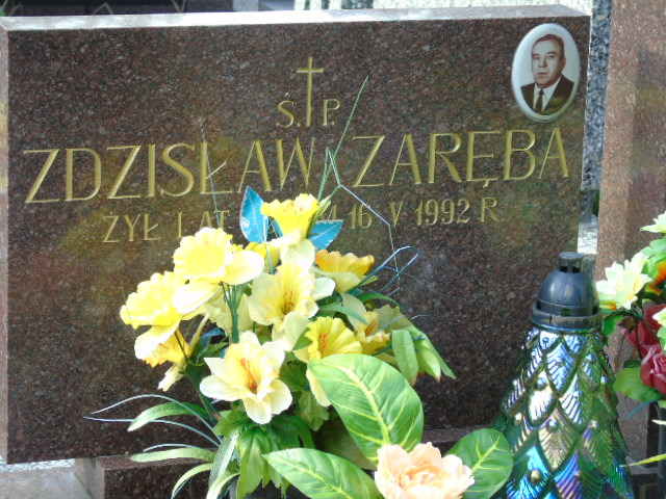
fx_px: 2386
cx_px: 333
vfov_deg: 12.0
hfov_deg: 15.9
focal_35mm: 124
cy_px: 250
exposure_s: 1/50
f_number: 4.6
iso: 80
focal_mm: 22
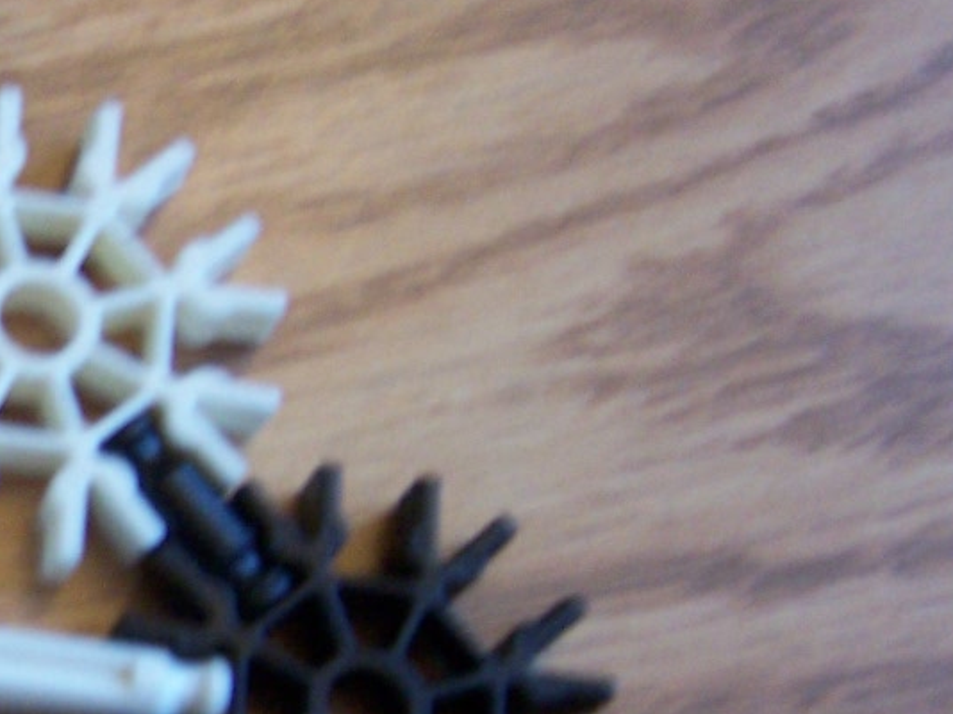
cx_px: -302
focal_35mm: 96
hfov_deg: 18.9
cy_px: 541
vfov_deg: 15.3
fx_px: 2642
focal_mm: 5.5
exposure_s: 1/15
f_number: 3.4
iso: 140
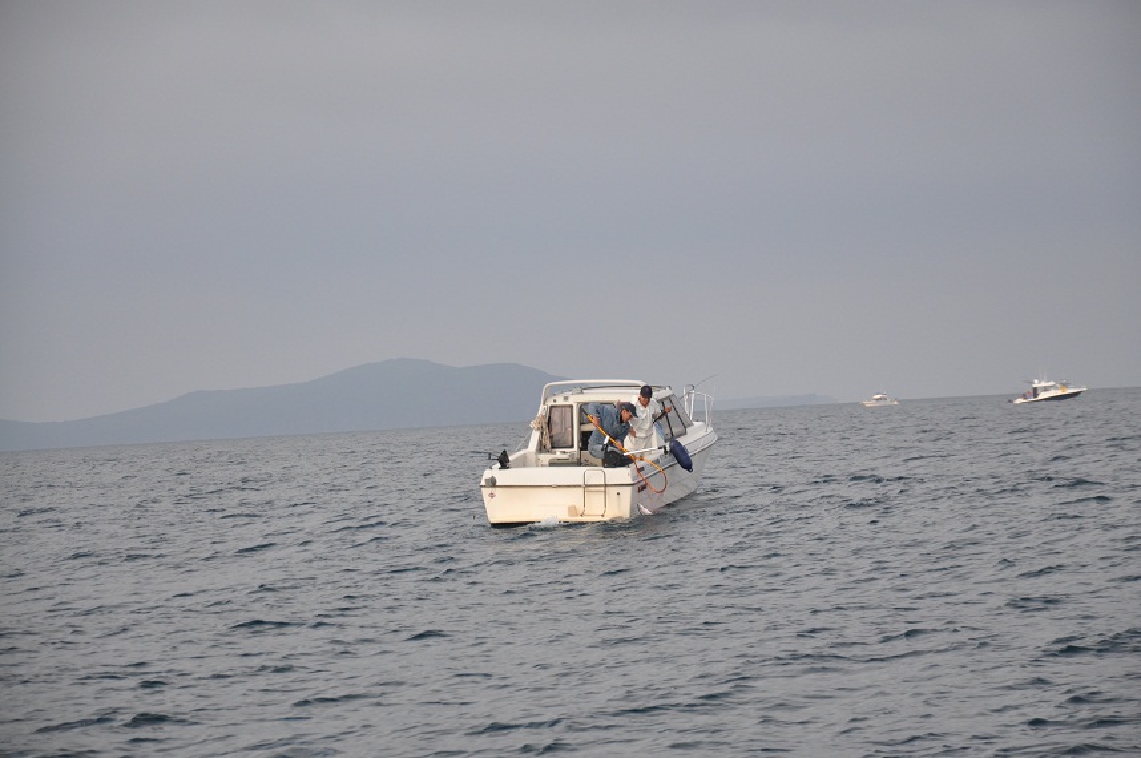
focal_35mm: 158
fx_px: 4986
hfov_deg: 13.1
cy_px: 379
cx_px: 570
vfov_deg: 8.7
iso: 400
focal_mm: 105
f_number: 7.1
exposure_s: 1/200
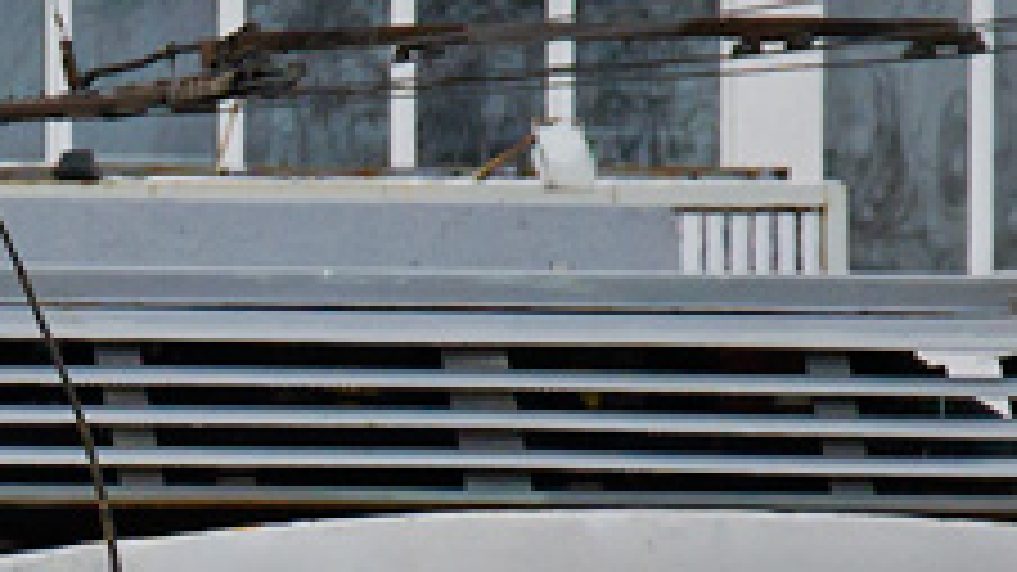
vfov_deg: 1.8
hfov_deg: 3.2
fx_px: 17983
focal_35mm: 667
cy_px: 1013
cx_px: -252
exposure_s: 1/800
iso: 400
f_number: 6.3
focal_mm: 80
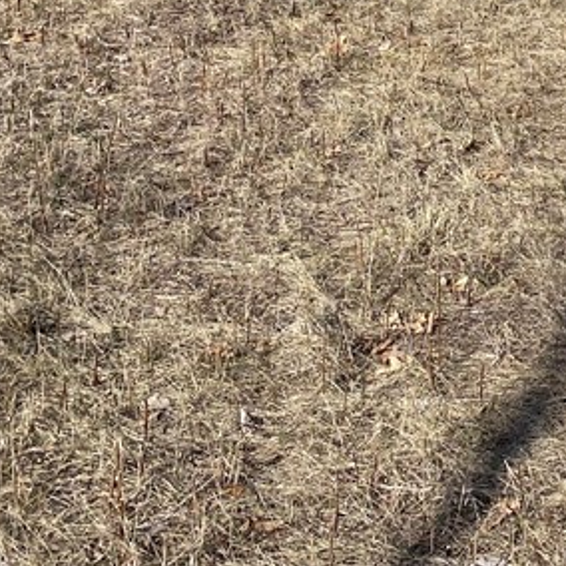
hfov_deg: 18.2
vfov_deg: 19.2
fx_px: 1535
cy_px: -187
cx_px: 883
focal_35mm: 83
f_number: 1.8
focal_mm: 4.25
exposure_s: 1/3610
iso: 32
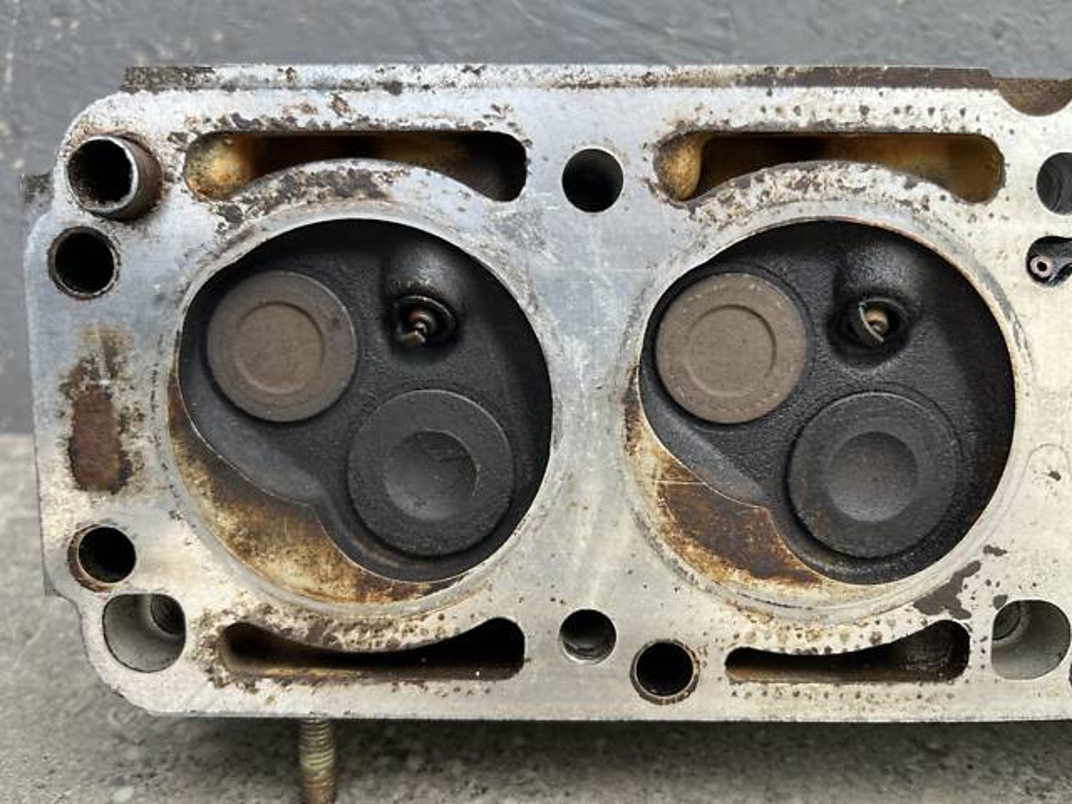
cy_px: 402
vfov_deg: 53.1
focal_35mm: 26
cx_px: 536
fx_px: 805
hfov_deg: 67.3
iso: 40
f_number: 1.6
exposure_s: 1/268
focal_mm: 5.1
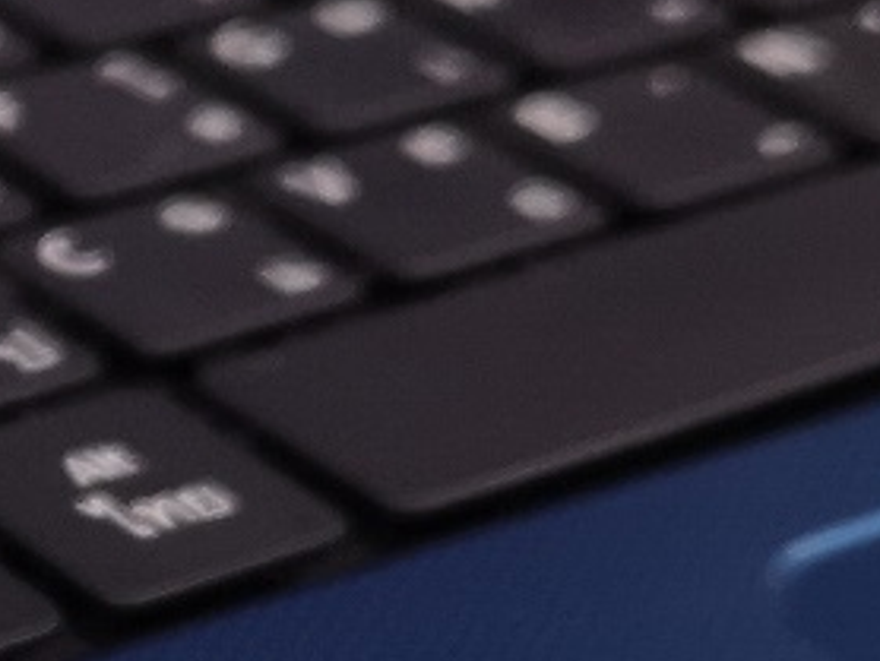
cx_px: -396
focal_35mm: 177
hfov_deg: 10.8
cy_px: 901
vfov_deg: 8.3
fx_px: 4504
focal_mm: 3.95
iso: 160
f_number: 1.8
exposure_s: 1/33.3
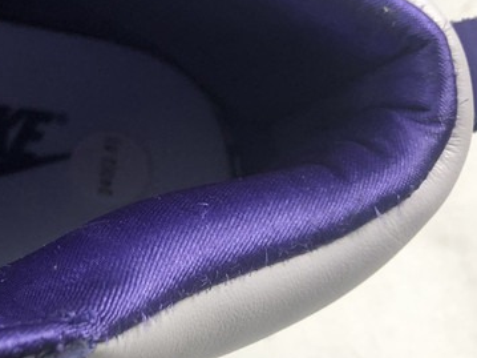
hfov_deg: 23.2
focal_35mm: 78
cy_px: 85
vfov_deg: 18.8
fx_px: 1074
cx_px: -77
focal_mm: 4
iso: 20
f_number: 1.8
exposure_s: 1/33
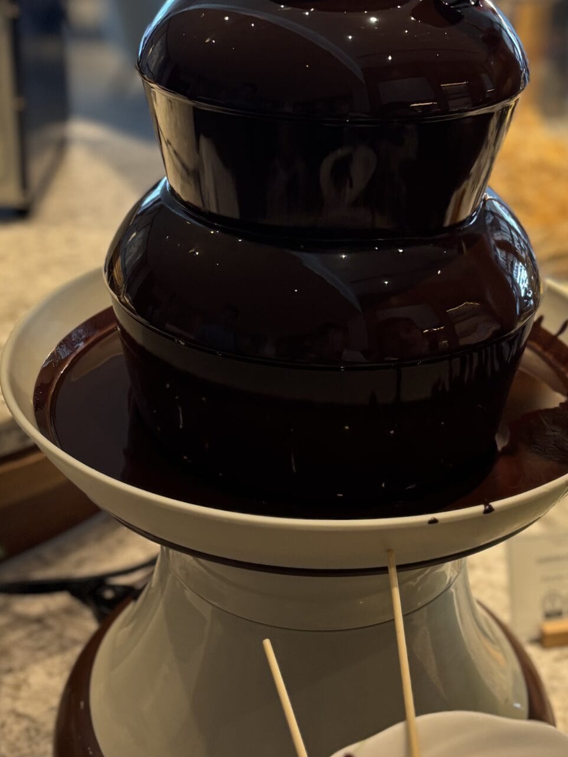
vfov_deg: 35.9
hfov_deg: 28.0
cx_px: 302
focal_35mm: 52
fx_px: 1138
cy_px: 181
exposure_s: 1/60
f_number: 1.6
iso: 100
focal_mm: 5.96
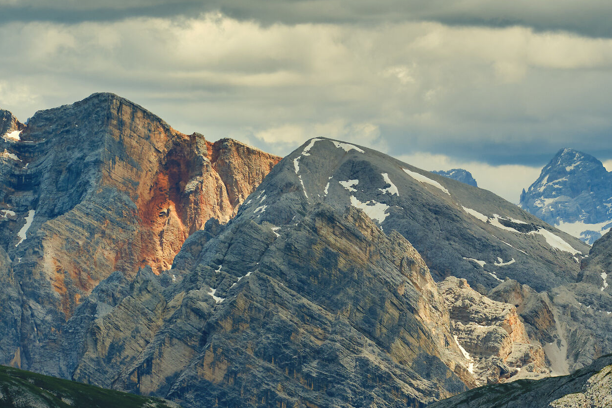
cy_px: 332
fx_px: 6290
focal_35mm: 370
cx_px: 411
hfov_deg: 5.6
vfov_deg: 3.7
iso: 200
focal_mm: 128
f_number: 5.6
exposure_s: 1/250
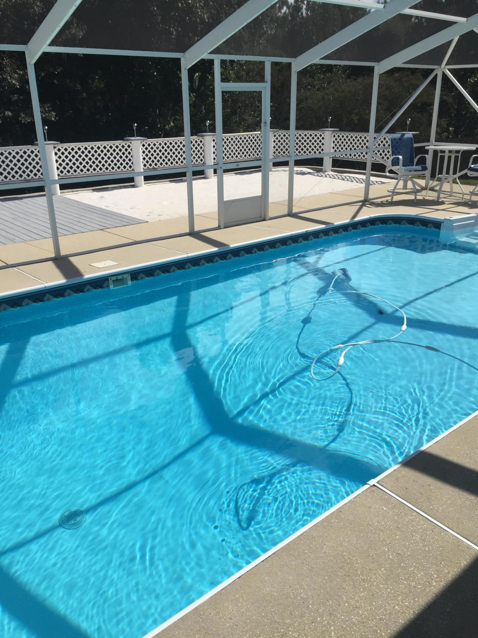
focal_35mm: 29
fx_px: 534
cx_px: 239
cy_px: 319
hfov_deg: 48.2
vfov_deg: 61.7
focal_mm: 4.15
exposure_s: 1/2639
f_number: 2.2
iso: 32
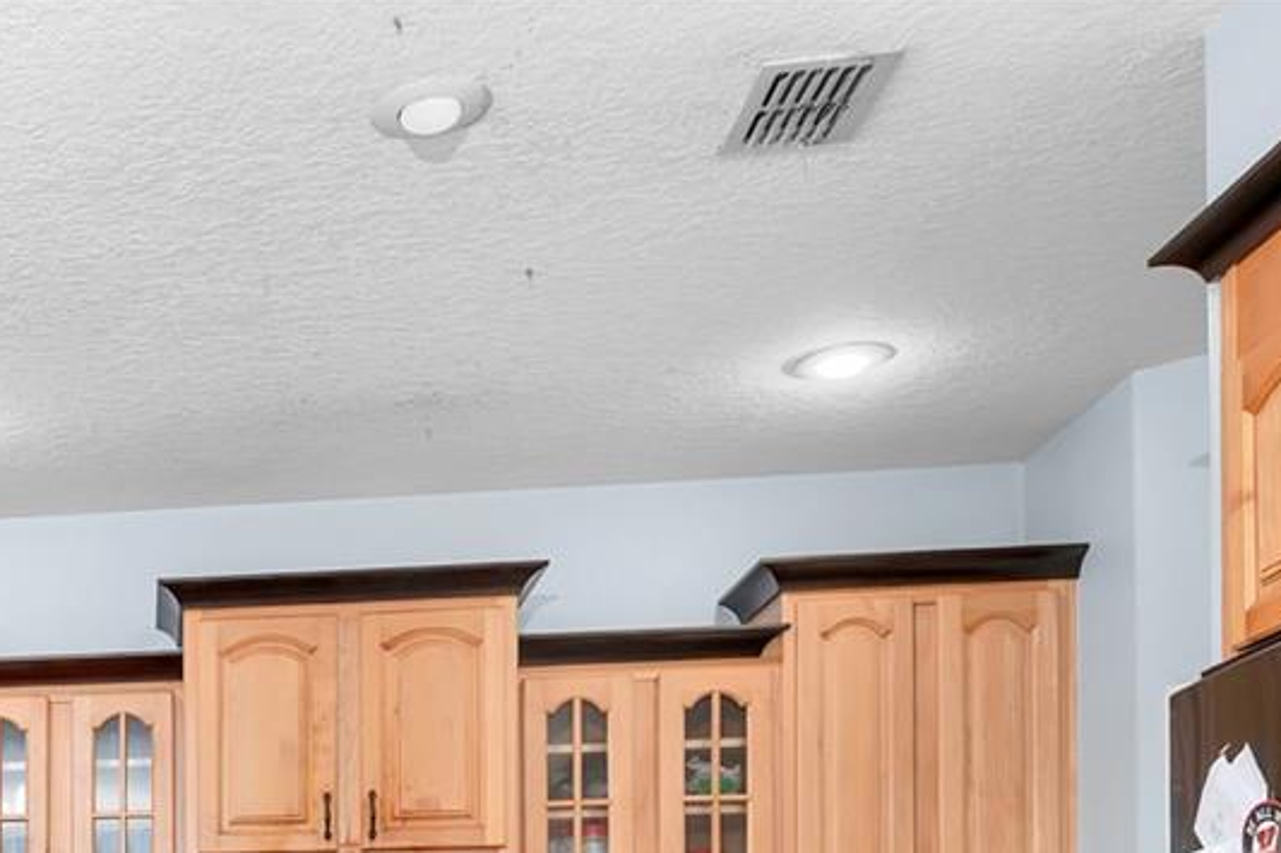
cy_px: 1271
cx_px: -202
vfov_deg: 21.2
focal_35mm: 54
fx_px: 1921
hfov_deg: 31.7
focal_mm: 12
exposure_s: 1/60
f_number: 7.1
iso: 400
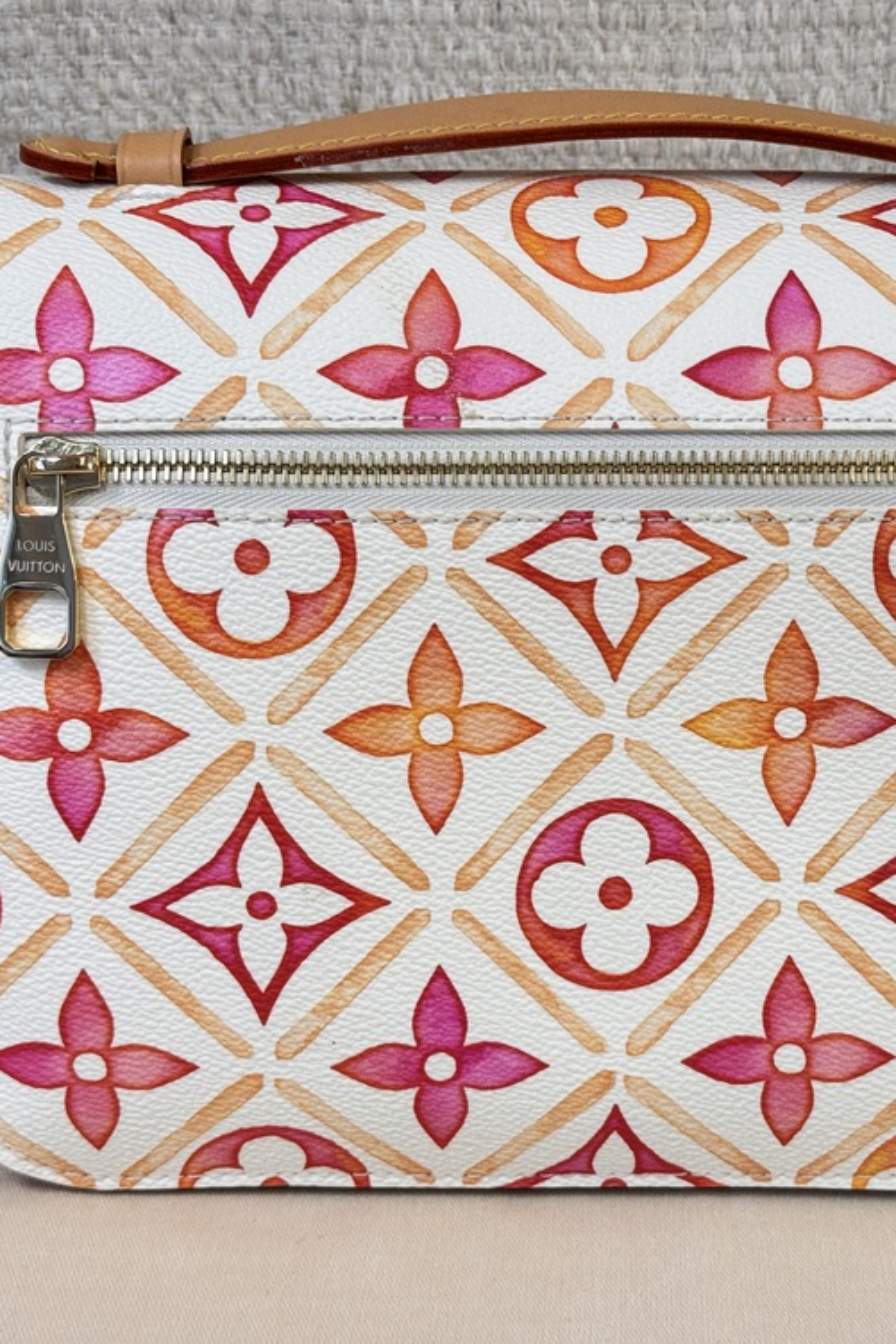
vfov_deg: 30.1
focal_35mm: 67
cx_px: 619
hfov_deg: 20.2
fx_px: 2500
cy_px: 669
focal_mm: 6.76
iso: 80
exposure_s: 1/53
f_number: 1.78
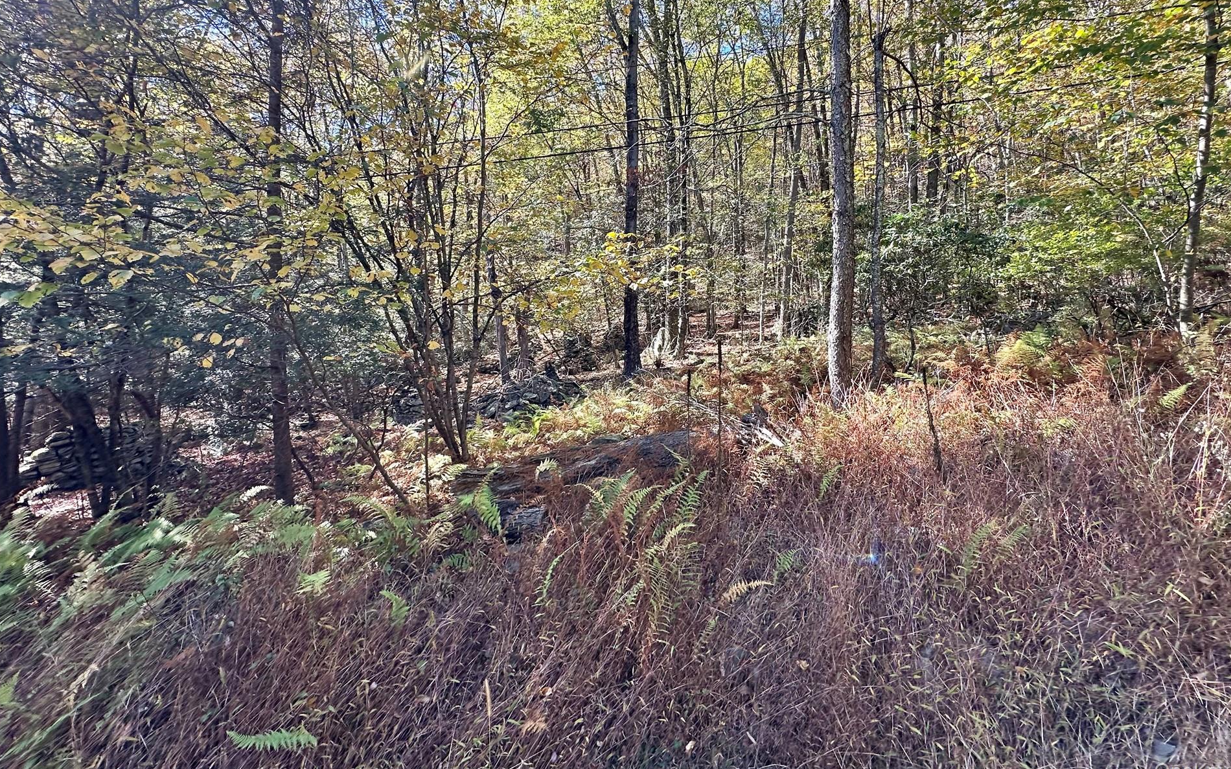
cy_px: 289
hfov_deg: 97.8
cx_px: 623
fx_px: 537
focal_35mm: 16
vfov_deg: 70.1
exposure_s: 1/189
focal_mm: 2.22
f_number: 2.2
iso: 40
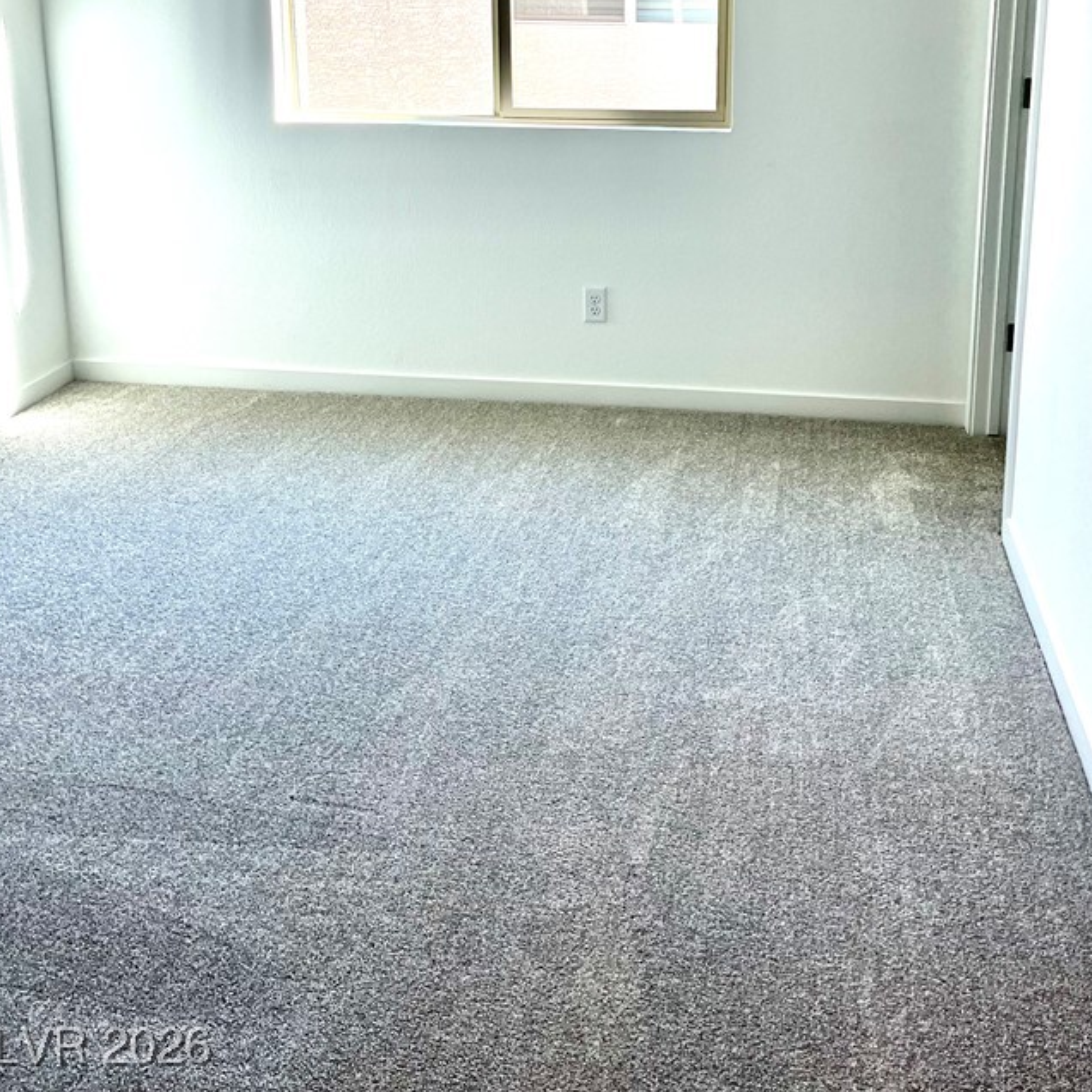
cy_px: 216
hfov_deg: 44.8
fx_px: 1321
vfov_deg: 42.9
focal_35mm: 37
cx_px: 639
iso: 40
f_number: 1.6
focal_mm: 5.1
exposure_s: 1/120
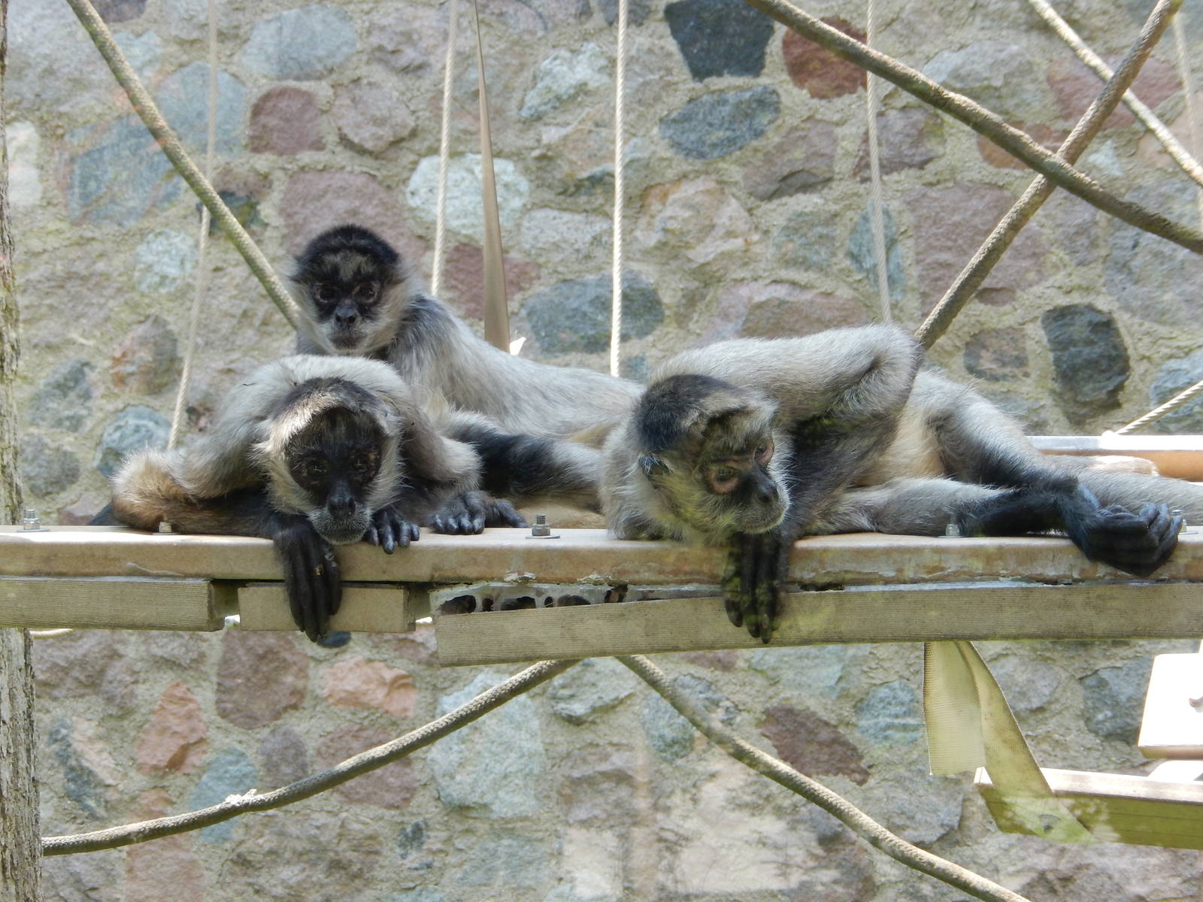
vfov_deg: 12.7
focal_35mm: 117
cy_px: 451
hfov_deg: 16.8
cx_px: 602
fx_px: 4066
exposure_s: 1/100
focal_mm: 21
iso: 125
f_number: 5.5
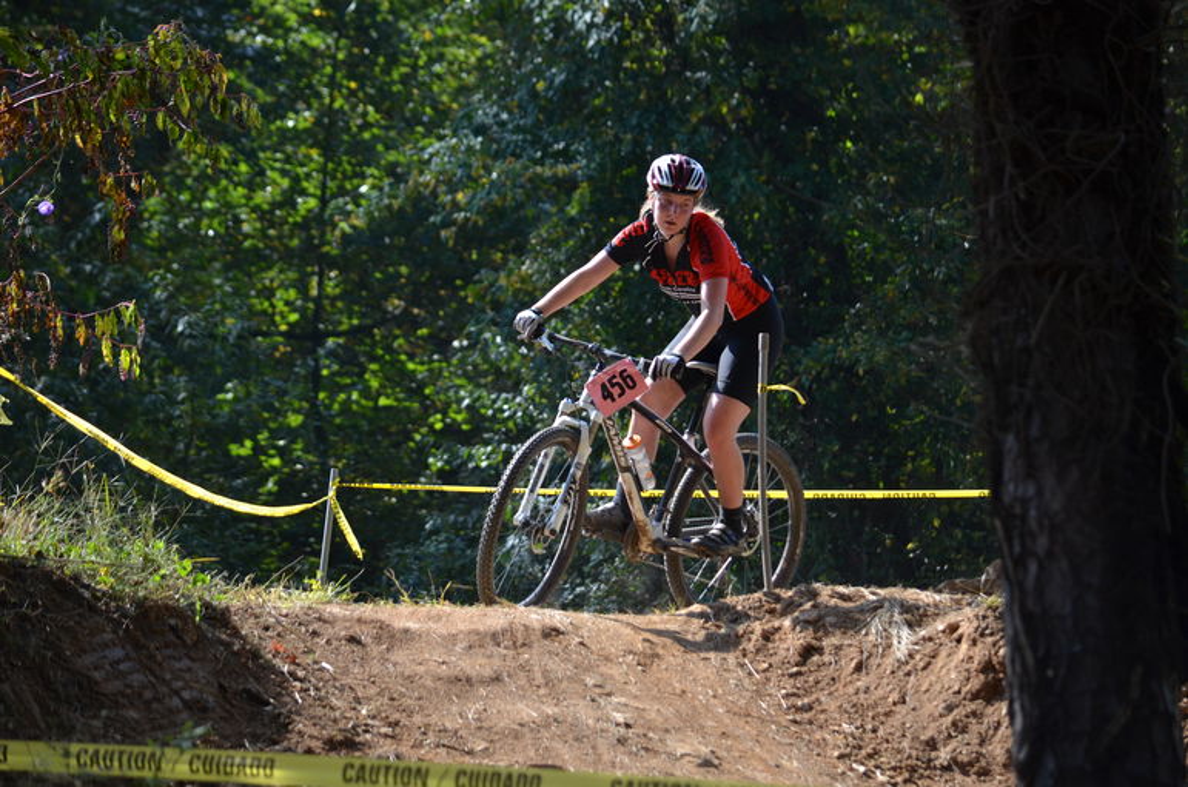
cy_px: 394
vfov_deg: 7.0
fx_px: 6423
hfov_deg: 10.6
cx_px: 594
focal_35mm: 195
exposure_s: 1/1250
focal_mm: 130
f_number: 4.8
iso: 400
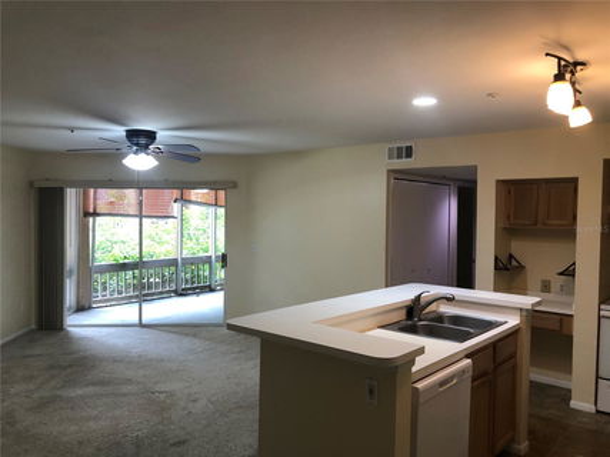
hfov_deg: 63.5
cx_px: 305
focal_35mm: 28
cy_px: 228
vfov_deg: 49.7
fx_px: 493
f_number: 1.8
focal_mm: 3.99
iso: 40
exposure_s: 1/15
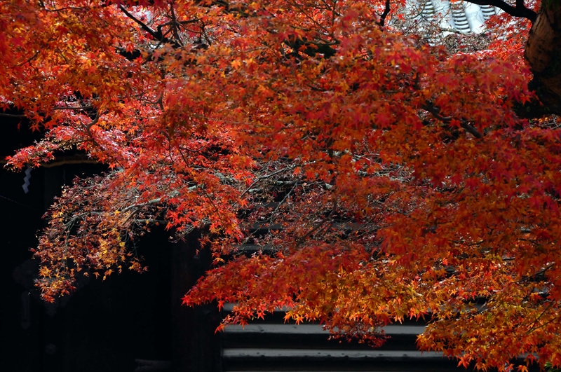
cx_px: 280
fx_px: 2451
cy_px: 186
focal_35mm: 158
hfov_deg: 13.1
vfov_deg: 8.7
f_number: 10
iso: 1250
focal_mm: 105
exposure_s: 1/400
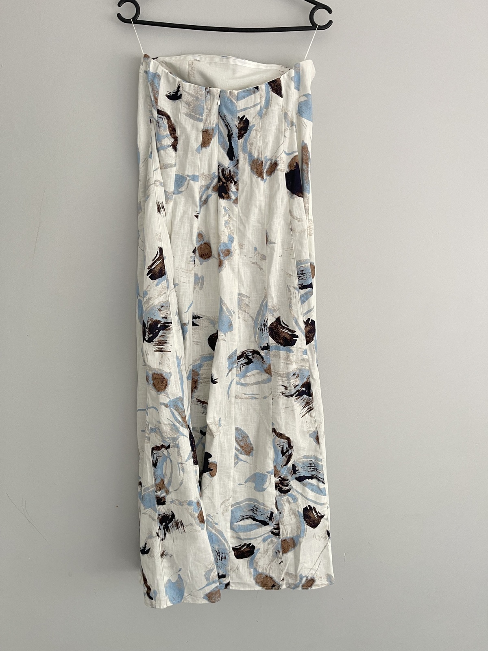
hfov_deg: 54.9
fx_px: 470
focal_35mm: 25
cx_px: 244
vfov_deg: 69.4
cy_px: 326
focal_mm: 5.1
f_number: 1.6
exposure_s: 1/61
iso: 125
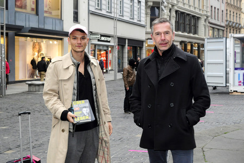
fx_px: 315
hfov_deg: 42.3
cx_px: 122
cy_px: 82
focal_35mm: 46
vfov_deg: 28.9
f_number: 6.3
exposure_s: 1/200
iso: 1000
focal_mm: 31
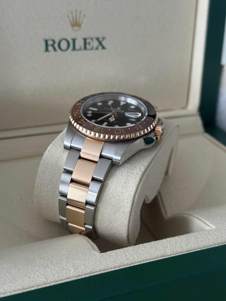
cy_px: 150
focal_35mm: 48
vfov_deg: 39.7
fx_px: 418
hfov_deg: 30.3
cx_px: 113
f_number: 1.78
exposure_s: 1/60
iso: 125
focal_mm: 6.86
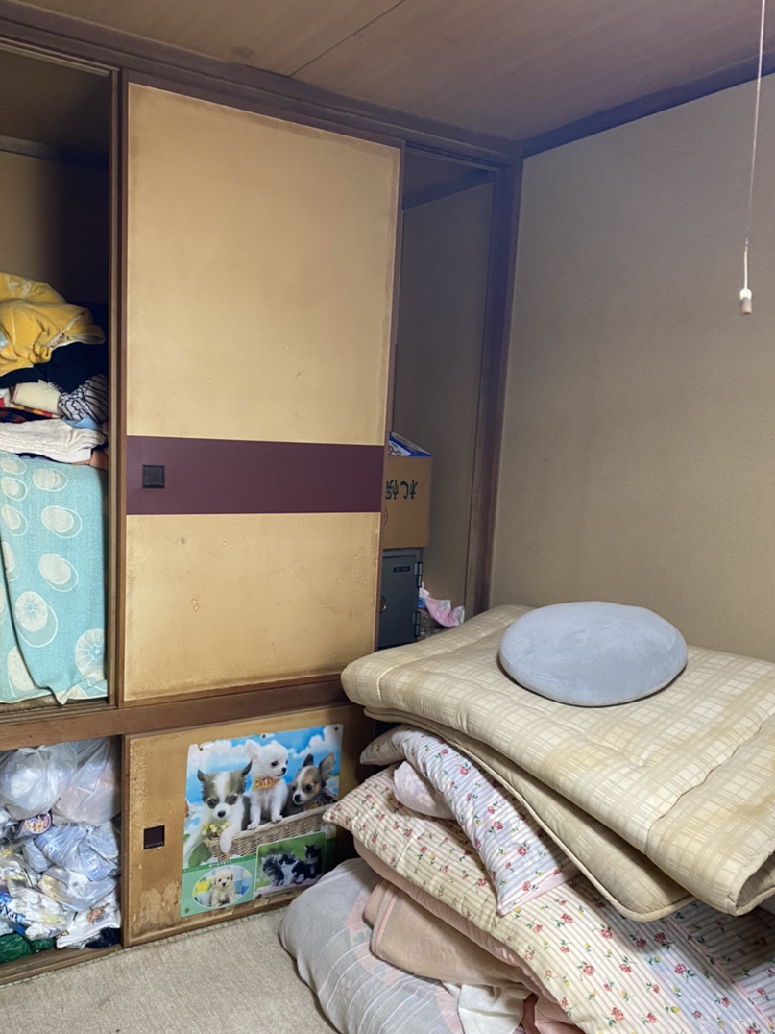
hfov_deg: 48.2
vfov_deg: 61.6
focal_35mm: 29
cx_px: 363
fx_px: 866
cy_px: 553
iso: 200
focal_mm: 4.25
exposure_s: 1/50
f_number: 1.8
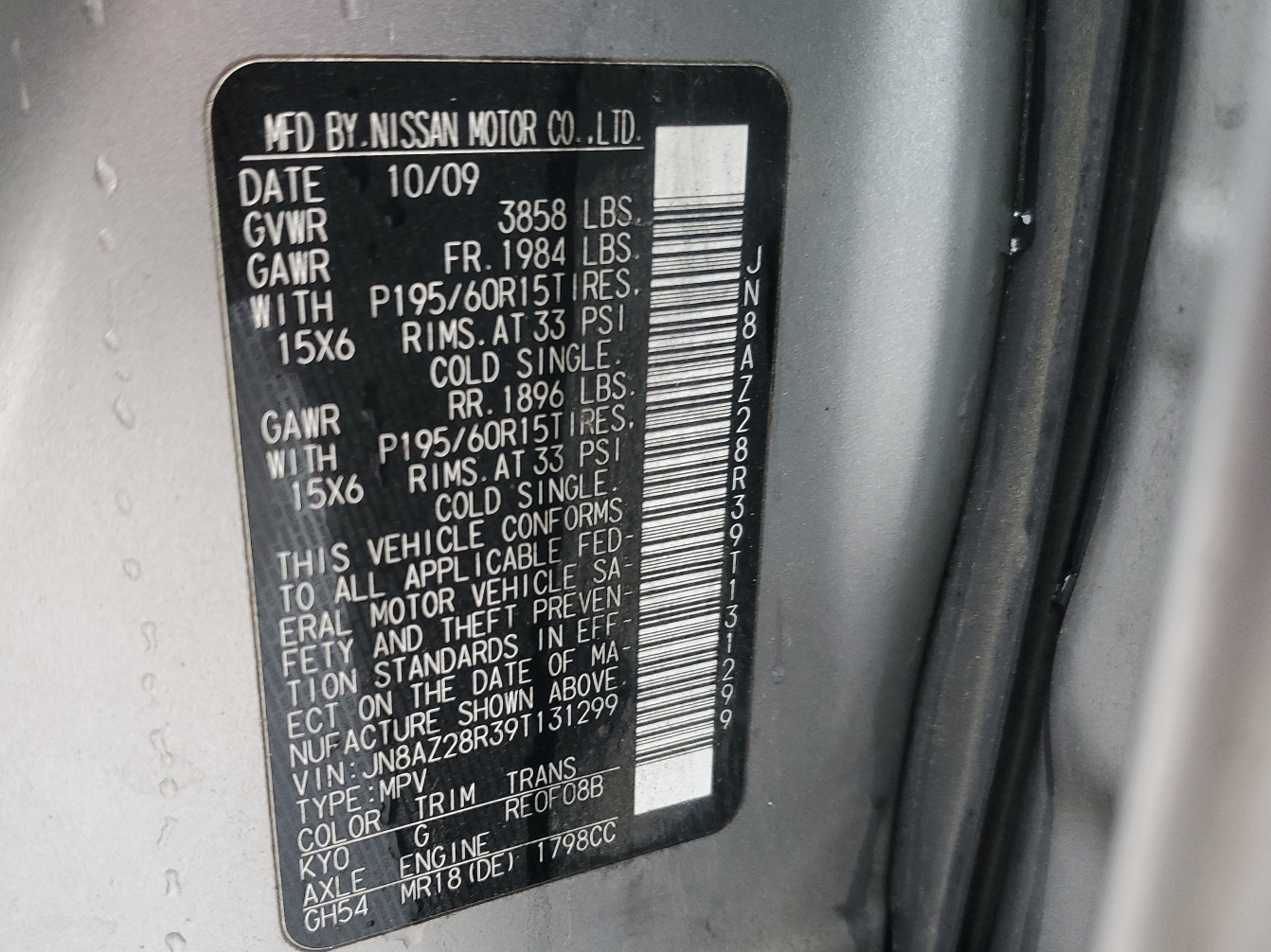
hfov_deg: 58.0
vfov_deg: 45.4
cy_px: 522
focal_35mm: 31
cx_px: 529
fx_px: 1138
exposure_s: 1/60.2
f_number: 1.5
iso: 104
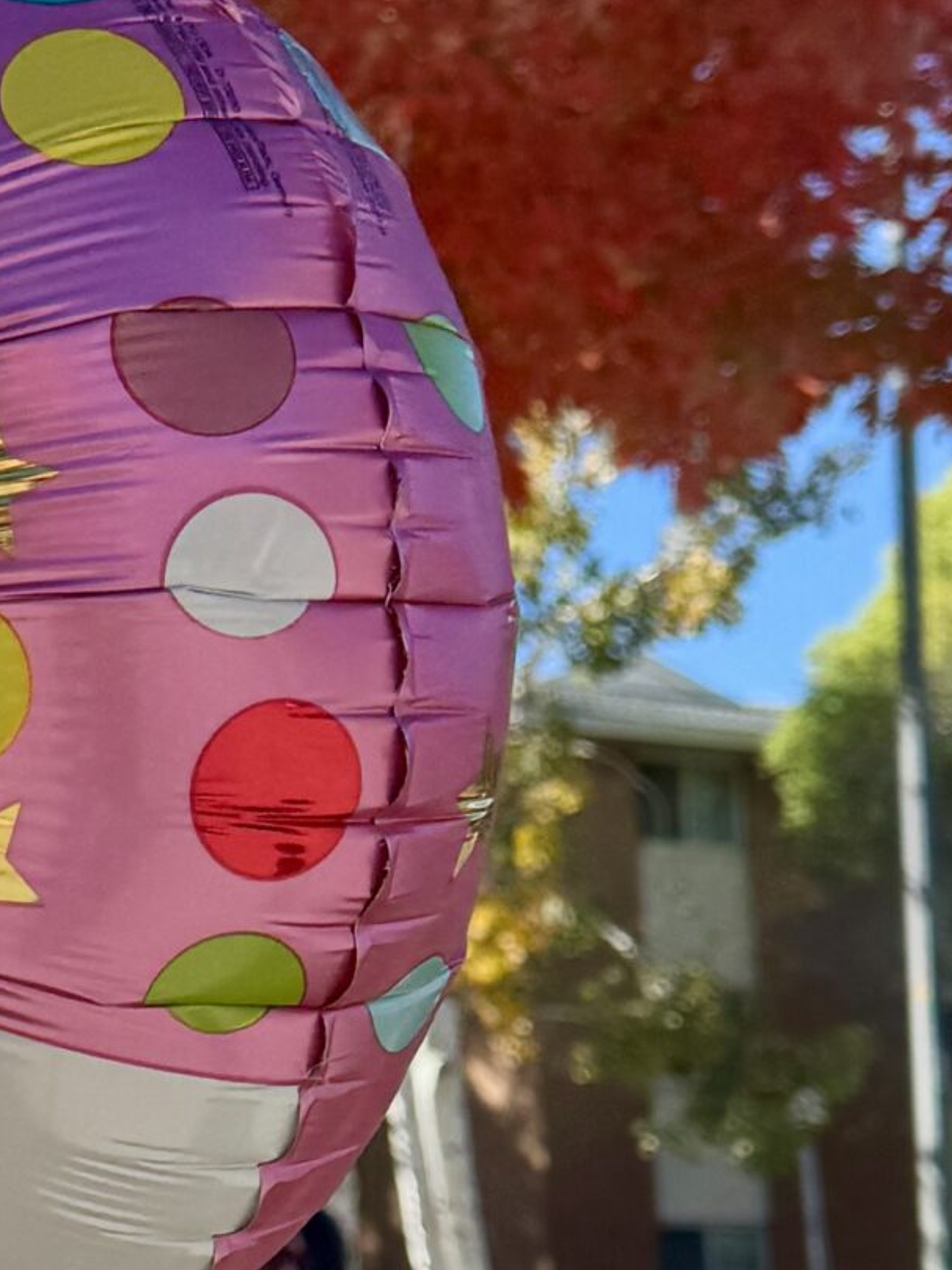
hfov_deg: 17.9
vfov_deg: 25.5
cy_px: 894
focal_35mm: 76
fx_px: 2787
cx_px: -331
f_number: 1.78
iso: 80
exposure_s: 1/2252
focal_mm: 6.76
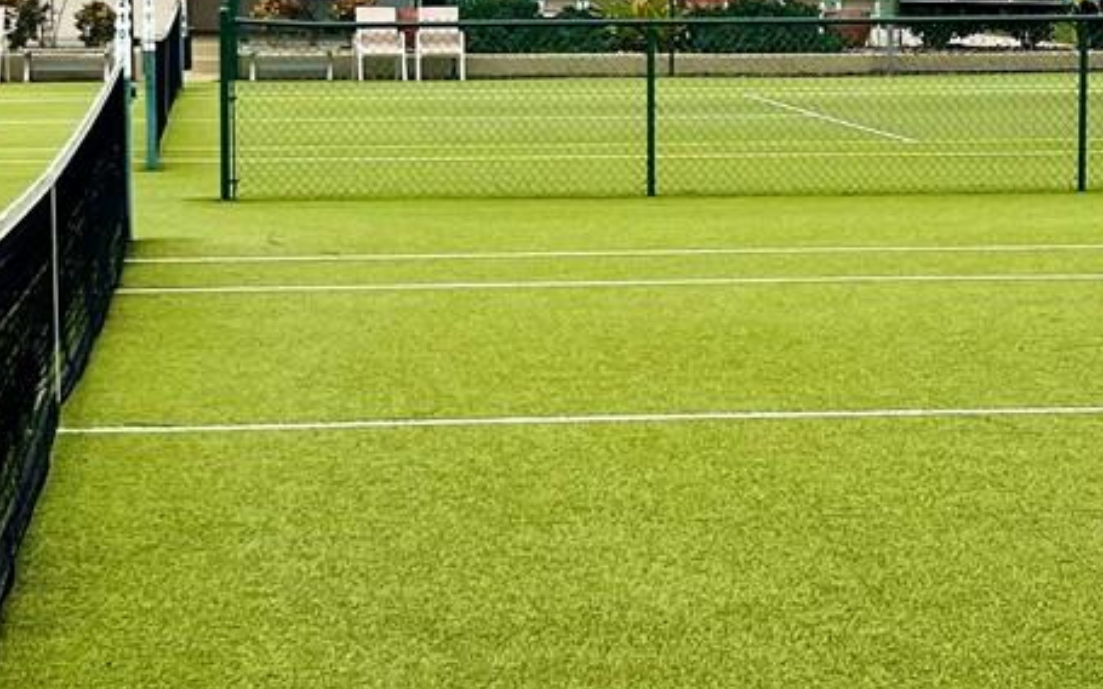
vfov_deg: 13.4
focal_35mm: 97
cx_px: 550
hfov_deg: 21.4
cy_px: 177
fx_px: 2915
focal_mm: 5.7
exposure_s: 1/3968
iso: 50
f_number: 1.5
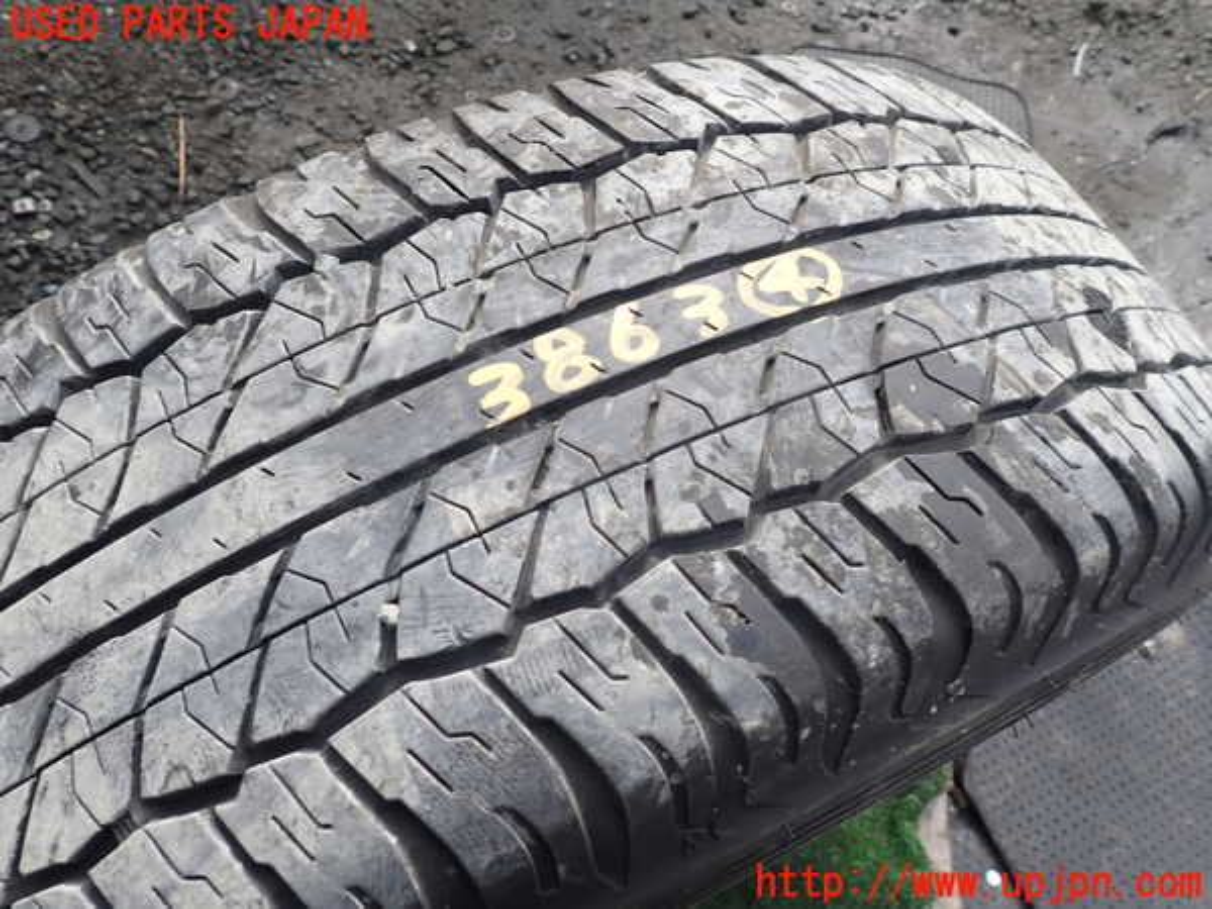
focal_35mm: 25
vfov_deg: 54.9
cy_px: 454
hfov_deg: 69.4
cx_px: 606
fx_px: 875
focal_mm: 4.5
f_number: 2.8
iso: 100
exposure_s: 1/400
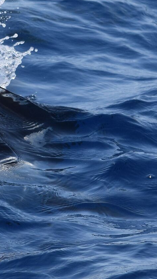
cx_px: -98
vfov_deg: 2.3
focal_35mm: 937
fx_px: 6938
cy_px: 59
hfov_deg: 1.3
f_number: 6.3
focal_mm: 210
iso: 400
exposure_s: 1/1600
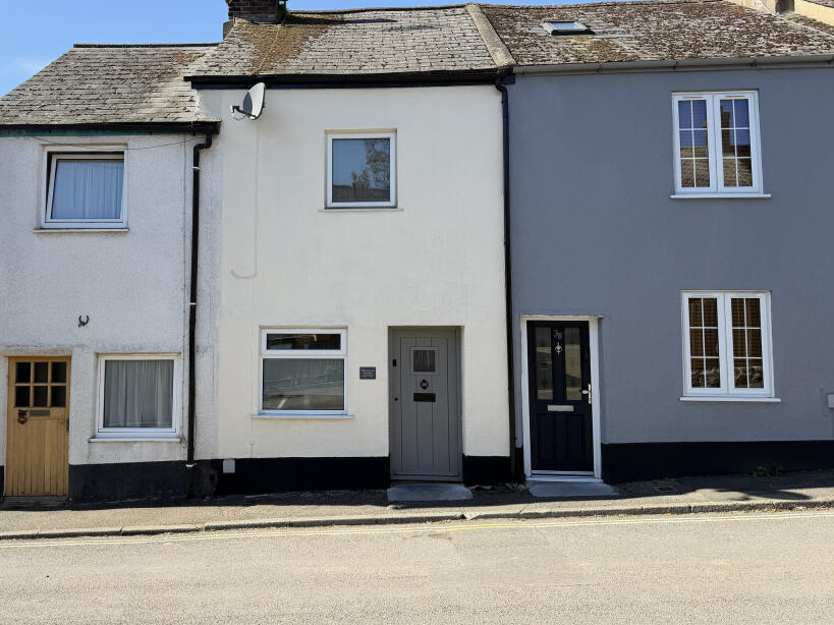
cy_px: 264
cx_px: 334
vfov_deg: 46.6
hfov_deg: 59.5
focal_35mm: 30
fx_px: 723
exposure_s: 1/2000
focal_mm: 6.76
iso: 80
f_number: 1.78
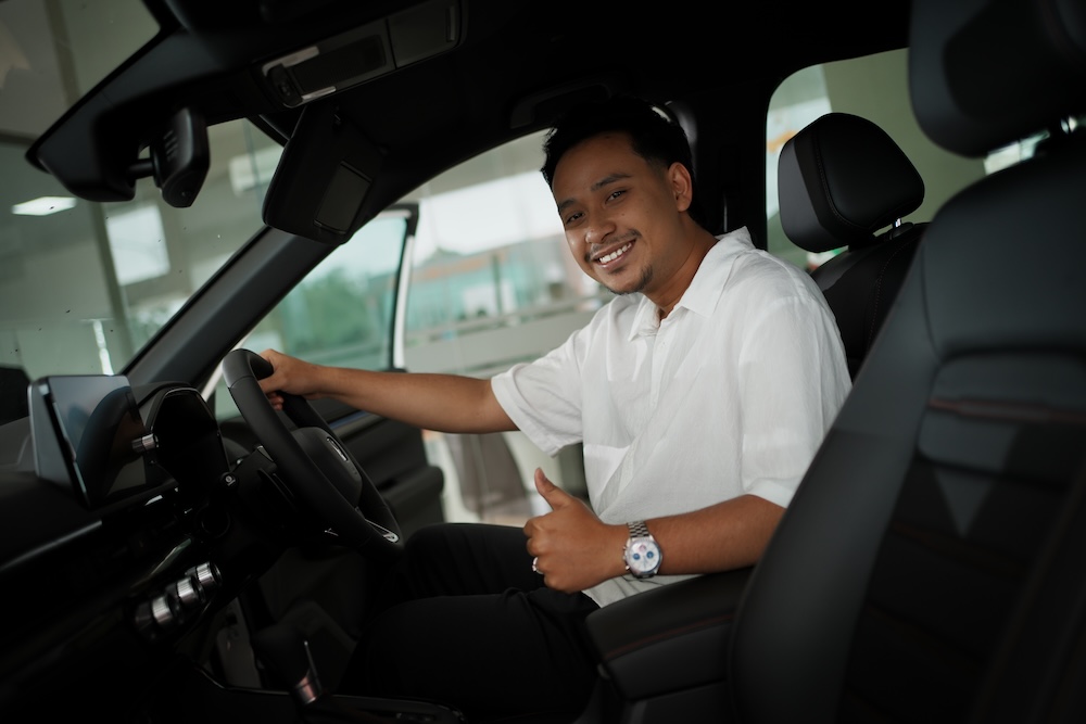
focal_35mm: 35
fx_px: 1056
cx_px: 543
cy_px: 362
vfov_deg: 37.9
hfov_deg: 54.4
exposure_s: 1/160
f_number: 1.8
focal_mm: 35
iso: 50
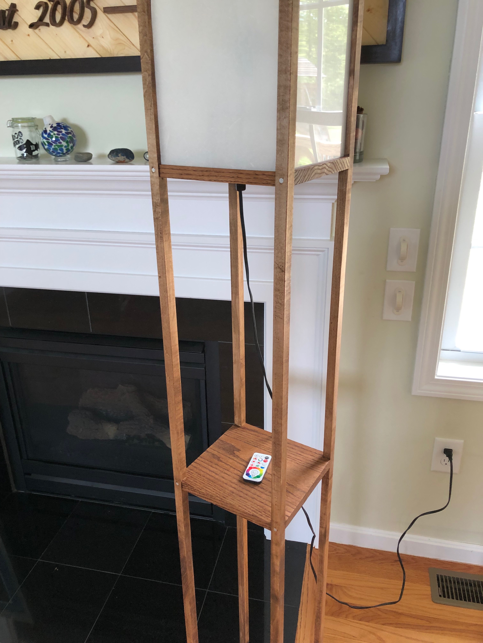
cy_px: 322
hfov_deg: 49.7
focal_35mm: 28
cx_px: 242
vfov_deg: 63.4
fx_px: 521
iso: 40
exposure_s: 1/30
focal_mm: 3.99
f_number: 1.8
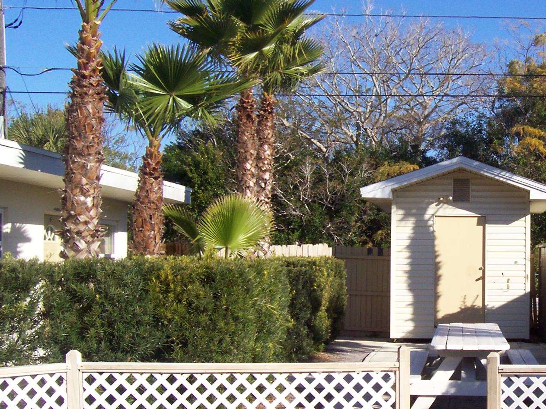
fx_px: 978
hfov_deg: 30.1
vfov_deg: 23.6
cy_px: 236
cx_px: 467
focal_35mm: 62
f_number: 5.1
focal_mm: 5.6
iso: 80
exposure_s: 1/435
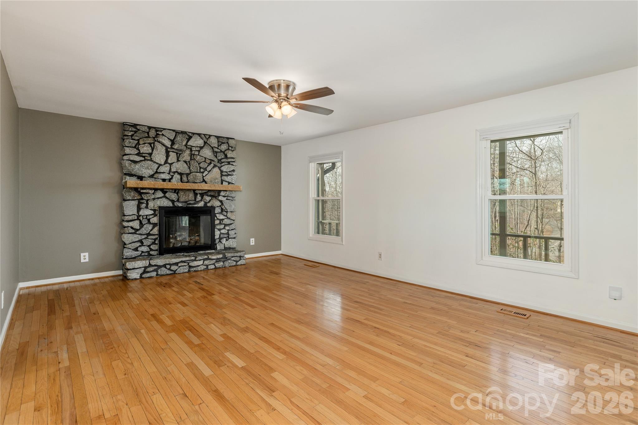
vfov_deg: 70.5
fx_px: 301
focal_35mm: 17
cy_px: 212
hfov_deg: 93.3
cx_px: 319
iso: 320
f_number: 7.1
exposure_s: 1/80
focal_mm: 17
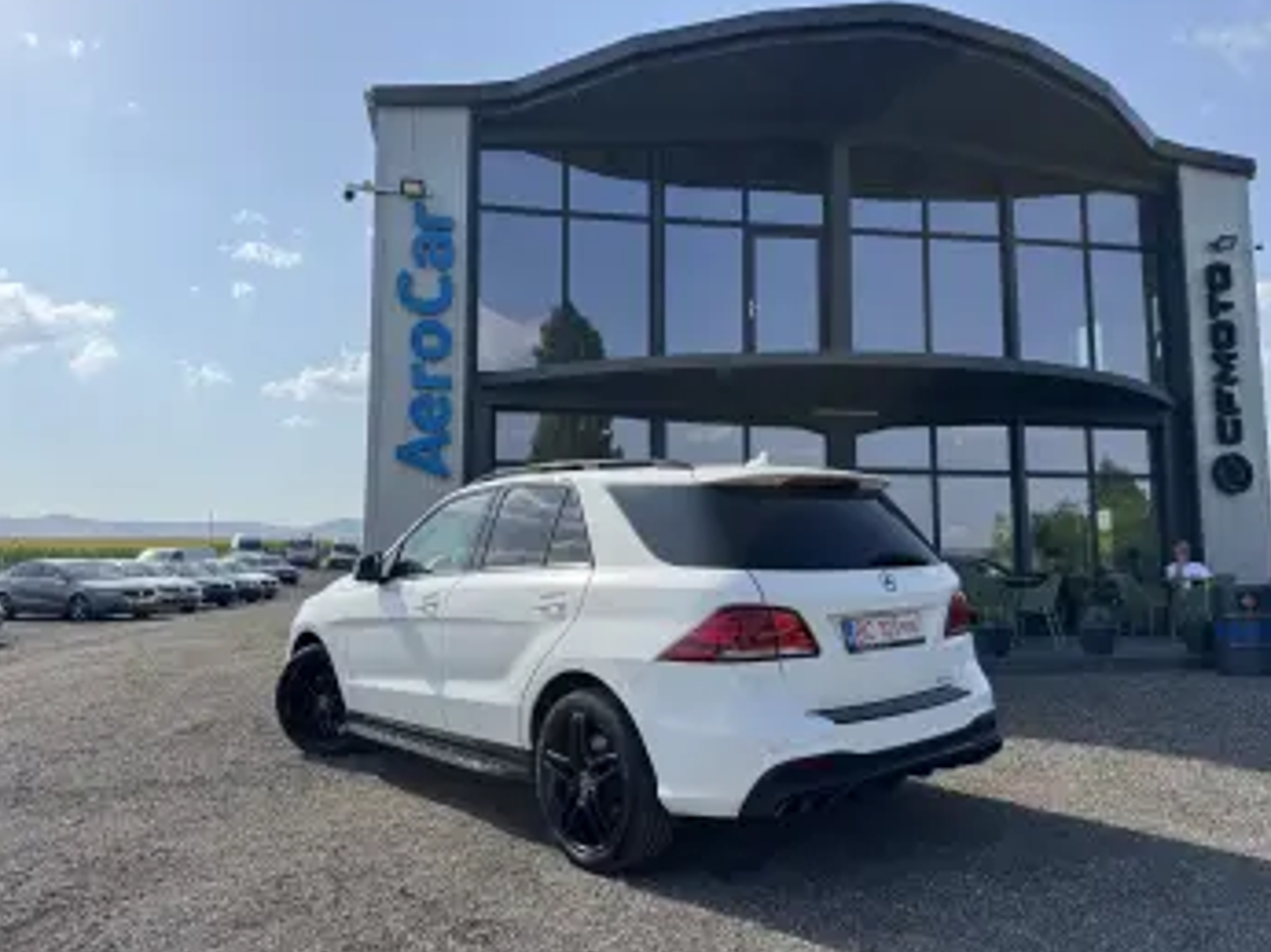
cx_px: 643
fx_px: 917
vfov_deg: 54.8
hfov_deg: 69.4
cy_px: 470
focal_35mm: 25
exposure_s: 1/3413
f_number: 1.78
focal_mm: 6.76
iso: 80
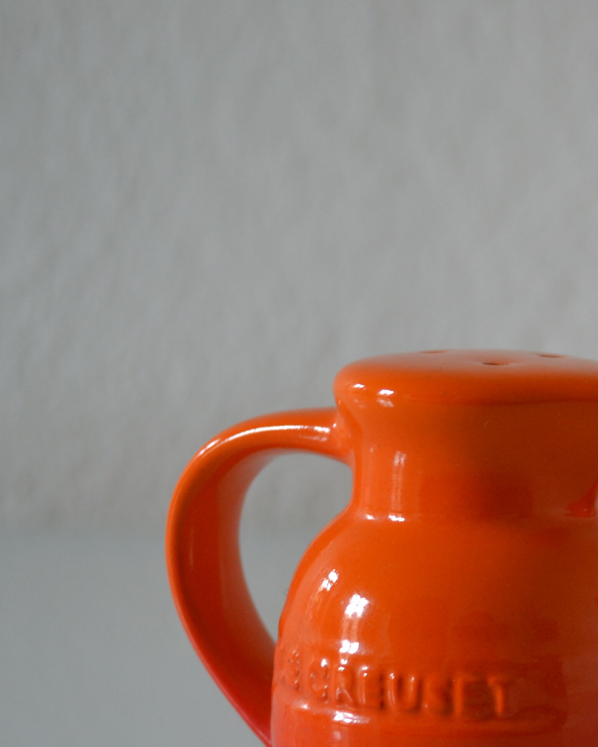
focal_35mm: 107
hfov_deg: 13.8
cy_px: 570
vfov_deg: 17.8
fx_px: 2367
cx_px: 791
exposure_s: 1/15
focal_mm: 32
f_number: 4.8
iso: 400
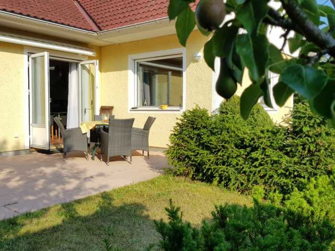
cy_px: 126
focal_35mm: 26
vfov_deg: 53.1
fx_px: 252
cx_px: 168
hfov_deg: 67.3
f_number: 1.7
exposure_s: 1/1656
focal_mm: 4.2
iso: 40
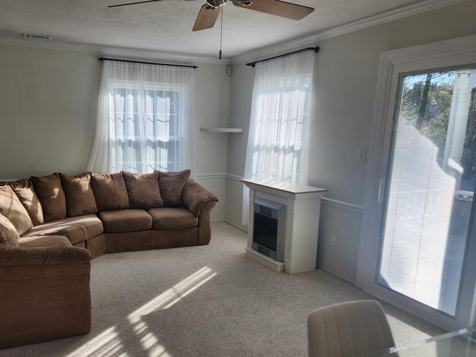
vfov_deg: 48.1
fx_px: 399
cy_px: 198
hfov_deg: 61.0
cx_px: 184
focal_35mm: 29
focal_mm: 5.4
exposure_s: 1/217
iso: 20
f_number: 1.8
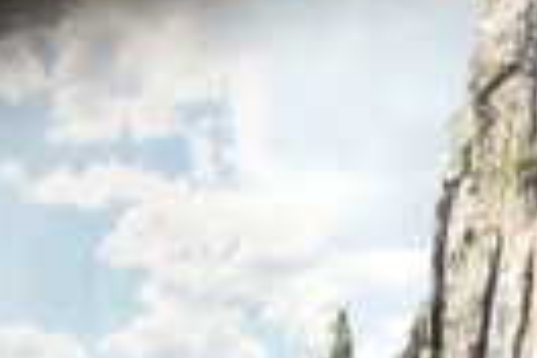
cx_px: 688
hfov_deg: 12.8
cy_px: 588
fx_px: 2312
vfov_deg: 8.6
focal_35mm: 155
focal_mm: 3.99
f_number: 1.8
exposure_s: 1/665
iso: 20
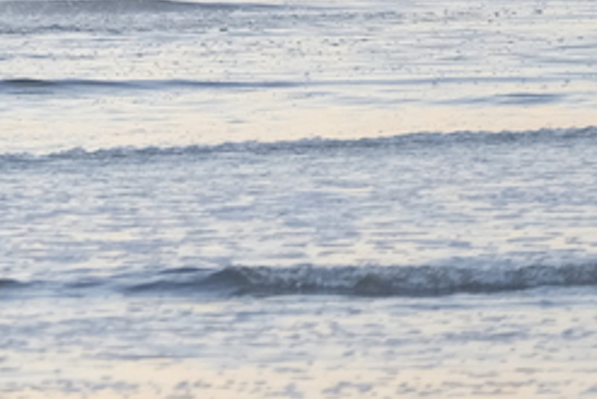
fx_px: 22549
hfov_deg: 1.5
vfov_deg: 1.0
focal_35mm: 1359
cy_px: -729
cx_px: -1131
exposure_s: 1/250
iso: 400
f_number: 3.2
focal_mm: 140
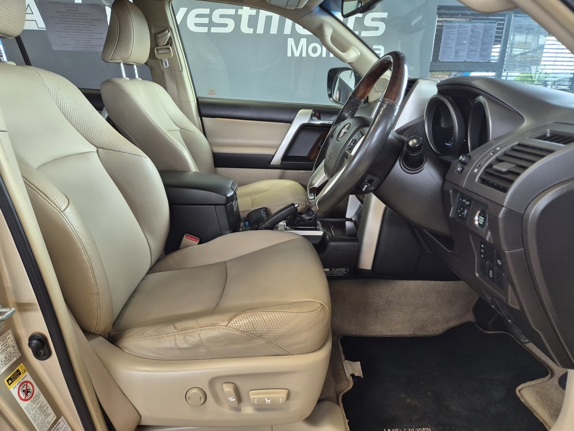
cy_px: 216
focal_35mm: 23
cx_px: 287
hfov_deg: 73.9
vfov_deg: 58.9
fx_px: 381
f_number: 1.8
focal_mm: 5.4
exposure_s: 1/100
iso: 160
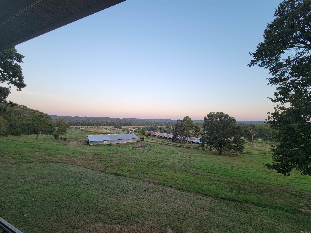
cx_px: 156
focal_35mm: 13
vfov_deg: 89.9
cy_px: 116
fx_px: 117
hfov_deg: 106.2
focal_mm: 2.2
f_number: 2.2
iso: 80
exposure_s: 1/120
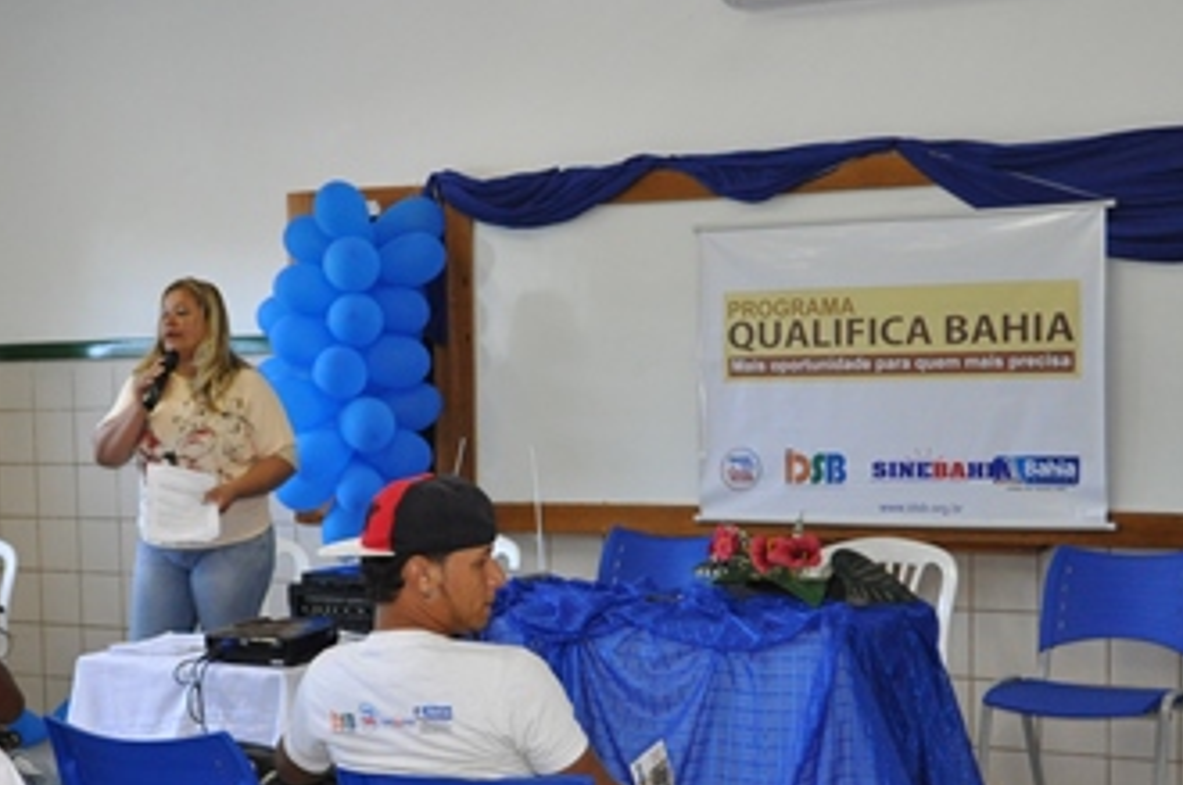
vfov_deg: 19.3
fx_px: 2297
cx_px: 394
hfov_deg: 28.7
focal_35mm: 70
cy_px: 561
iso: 800
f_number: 3.8
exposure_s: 1/80
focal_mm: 22
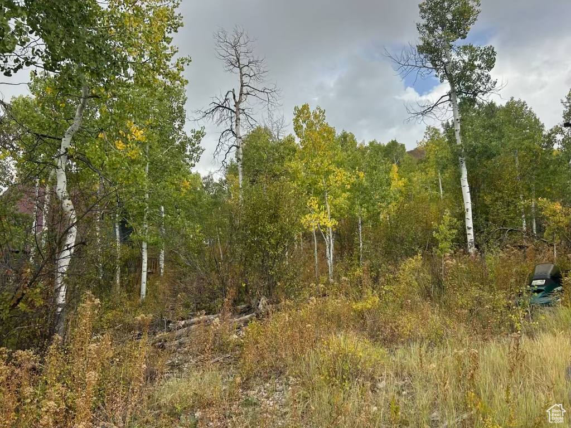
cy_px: 214
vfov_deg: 53.1
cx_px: 286
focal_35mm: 26
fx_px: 429
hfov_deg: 67.3
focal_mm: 5.7
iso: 50
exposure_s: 1/982
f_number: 1.5
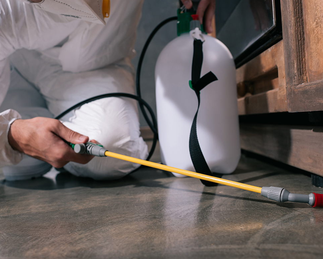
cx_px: 171
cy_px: 131
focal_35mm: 40
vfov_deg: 37.3
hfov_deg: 45.8
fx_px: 382
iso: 500
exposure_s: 1/200
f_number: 5
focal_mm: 35
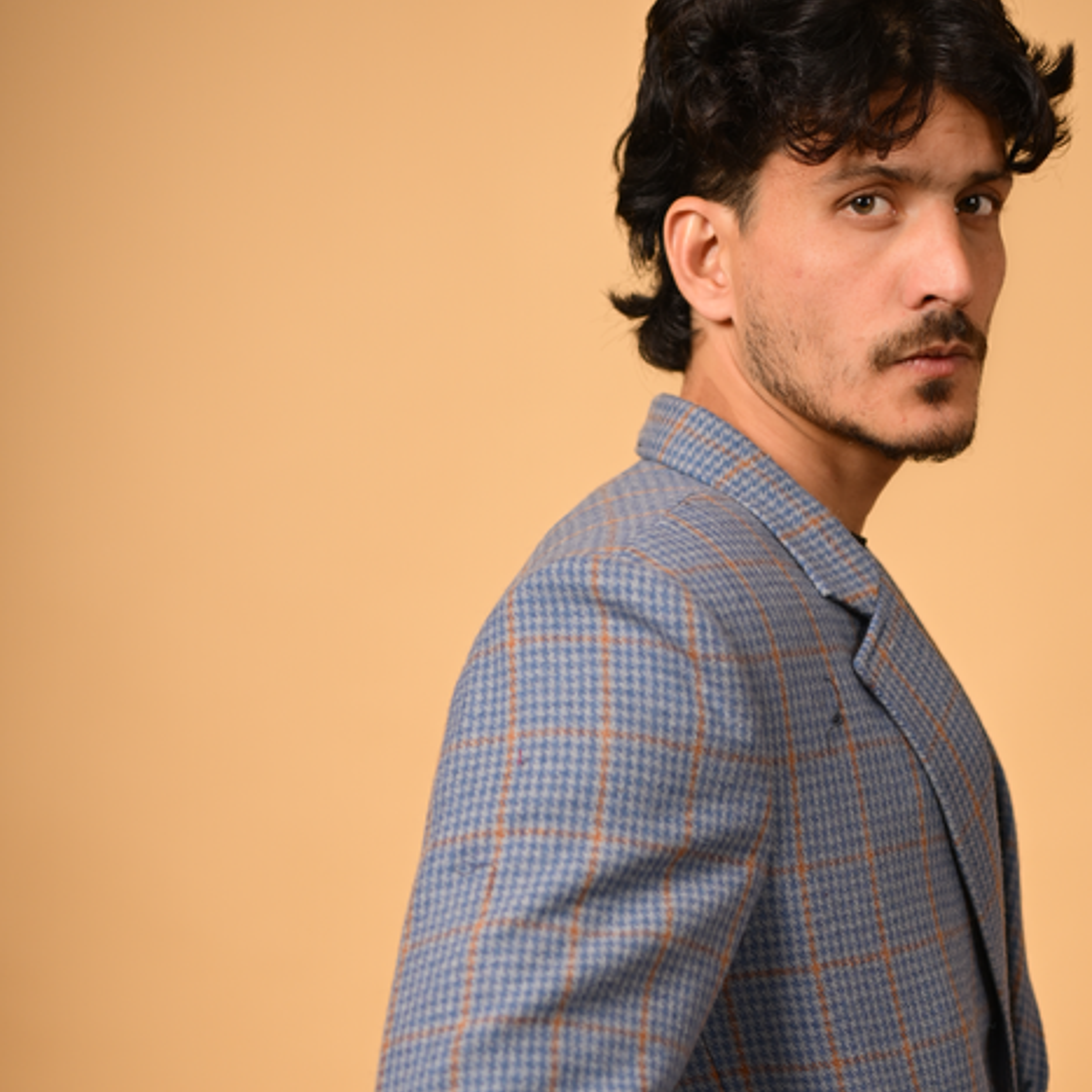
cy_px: 975
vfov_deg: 17.2
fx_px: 3569
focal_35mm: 100
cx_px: 766
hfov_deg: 17.3
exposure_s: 1/1000
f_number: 2.2
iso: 160
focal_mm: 50
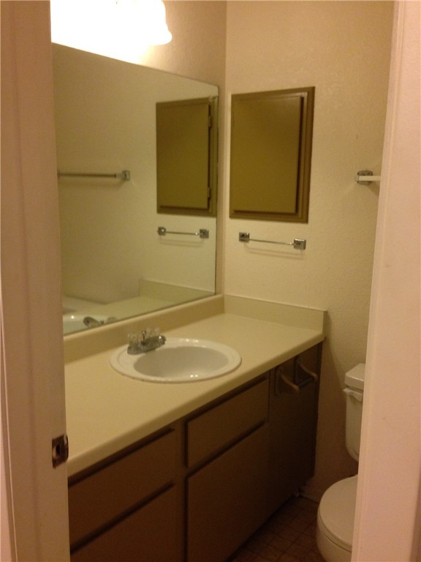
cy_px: 281
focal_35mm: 33
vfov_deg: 55.4
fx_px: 535
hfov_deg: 42.9
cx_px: 210
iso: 200
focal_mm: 4.12
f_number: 2.4
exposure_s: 1/20
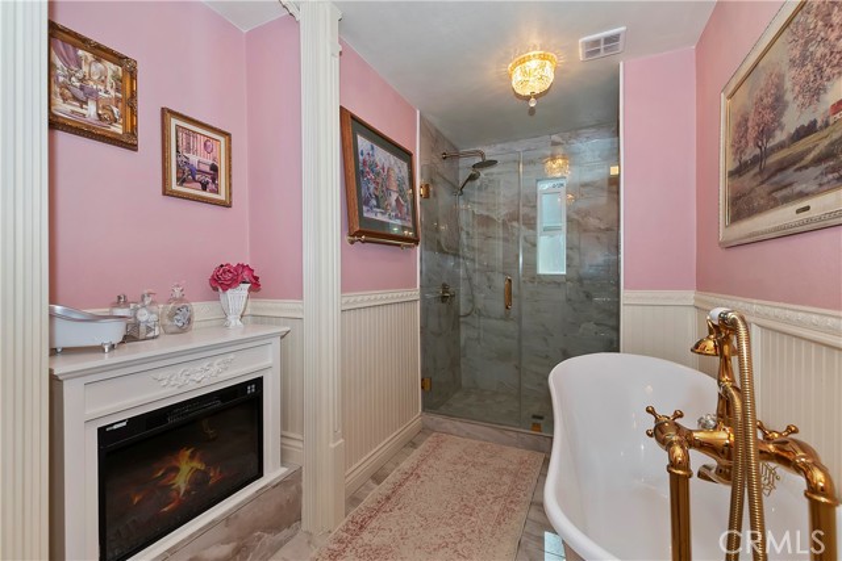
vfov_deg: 77.4
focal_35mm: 15
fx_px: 351
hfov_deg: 100.4
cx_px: 421
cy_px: 280
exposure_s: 1/30
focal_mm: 10
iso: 400
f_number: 8
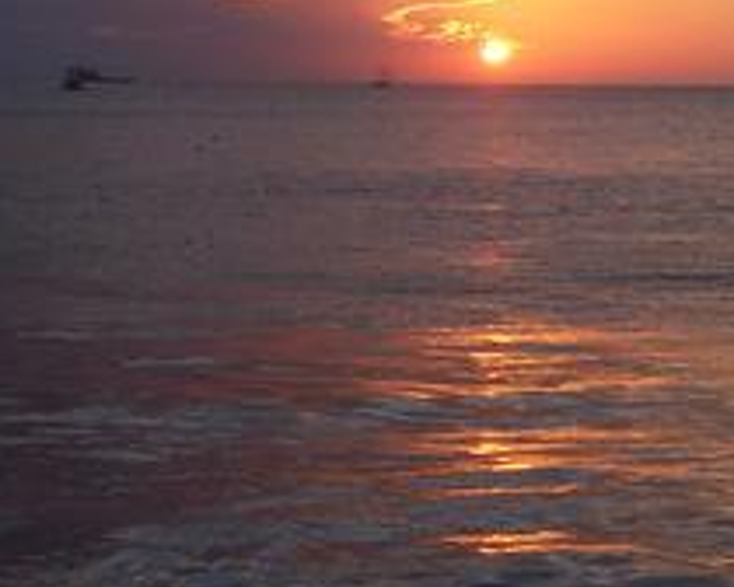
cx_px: 465
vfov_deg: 14.2
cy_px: -7
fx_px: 2324
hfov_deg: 17.9
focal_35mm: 107
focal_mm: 6
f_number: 4.8
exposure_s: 1/180
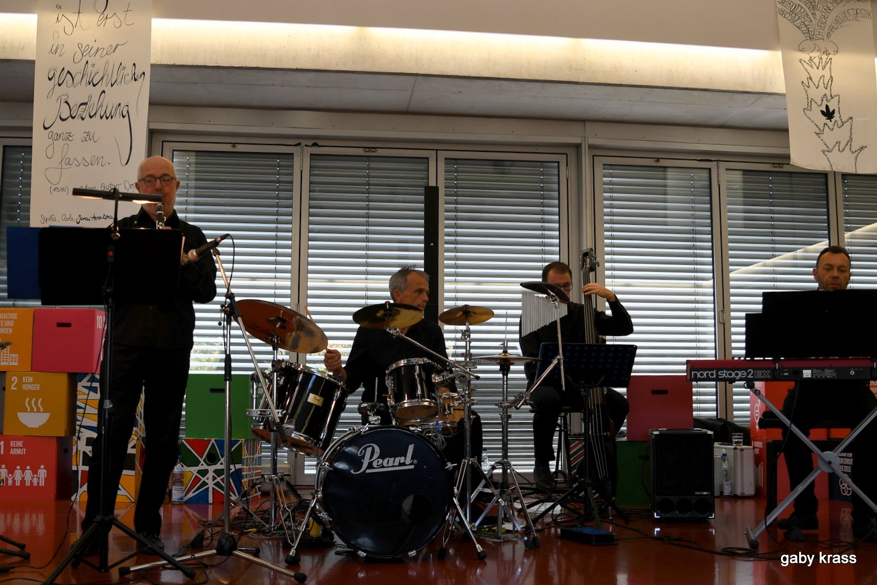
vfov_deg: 36.9
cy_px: 292
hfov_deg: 53.1
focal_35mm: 36
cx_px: 438
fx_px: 877
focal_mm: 24
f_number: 2.8
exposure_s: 1/125
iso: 220
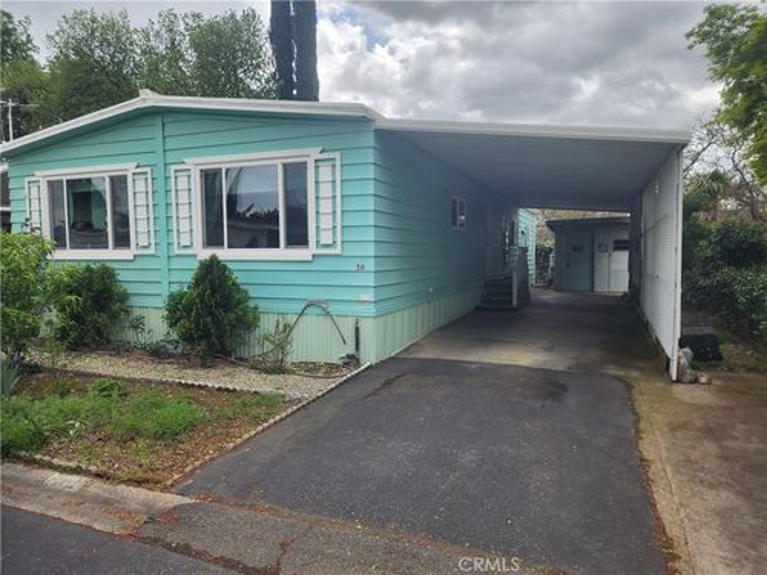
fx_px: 510
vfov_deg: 58.9
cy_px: 288
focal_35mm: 23
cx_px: 384
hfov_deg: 73.9
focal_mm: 6.4
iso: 12
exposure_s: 1/679
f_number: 1.8
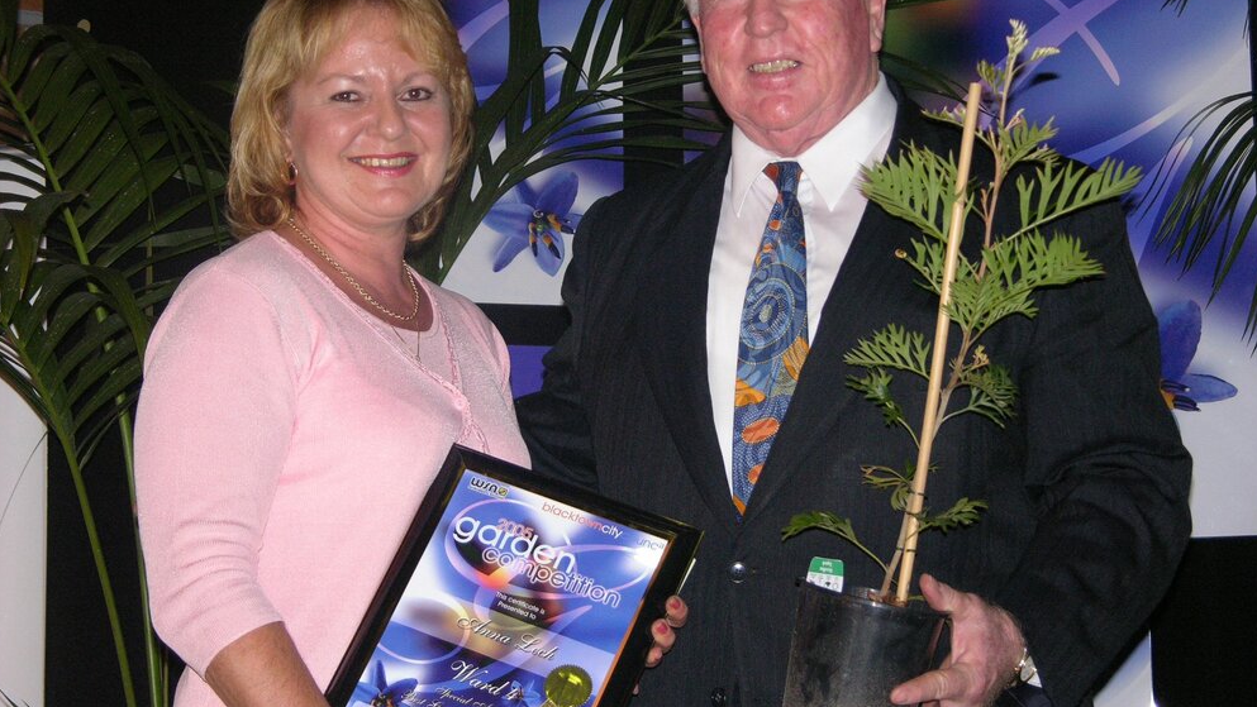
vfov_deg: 11.9
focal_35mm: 102
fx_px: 3400
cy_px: 272
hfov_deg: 20.9
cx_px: 629
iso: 200
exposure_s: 1/120
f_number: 3.6
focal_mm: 23.7
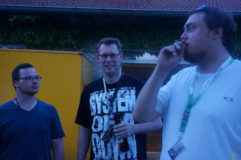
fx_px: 251
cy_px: 80
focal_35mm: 38
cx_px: 120
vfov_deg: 35.4
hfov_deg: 51.3
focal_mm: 25
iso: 2500
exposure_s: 1/60
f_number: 4.5
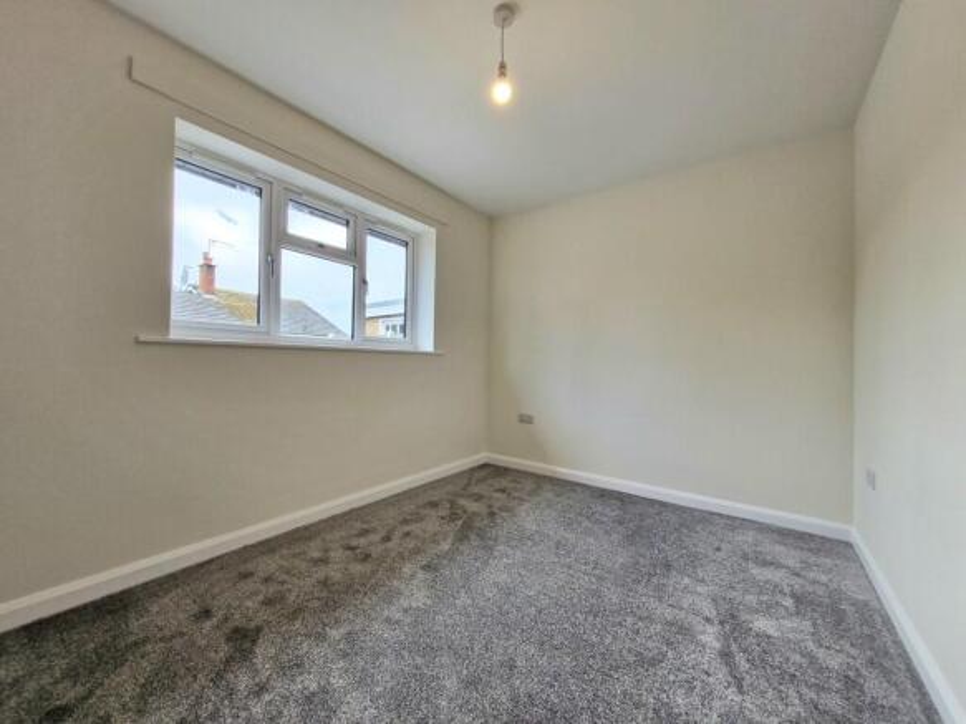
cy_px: 362
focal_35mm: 13
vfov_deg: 89.9
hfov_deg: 106.2
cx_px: 483
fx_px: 363
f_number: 2.2
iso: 50
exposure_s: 1/100
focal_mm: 1.74
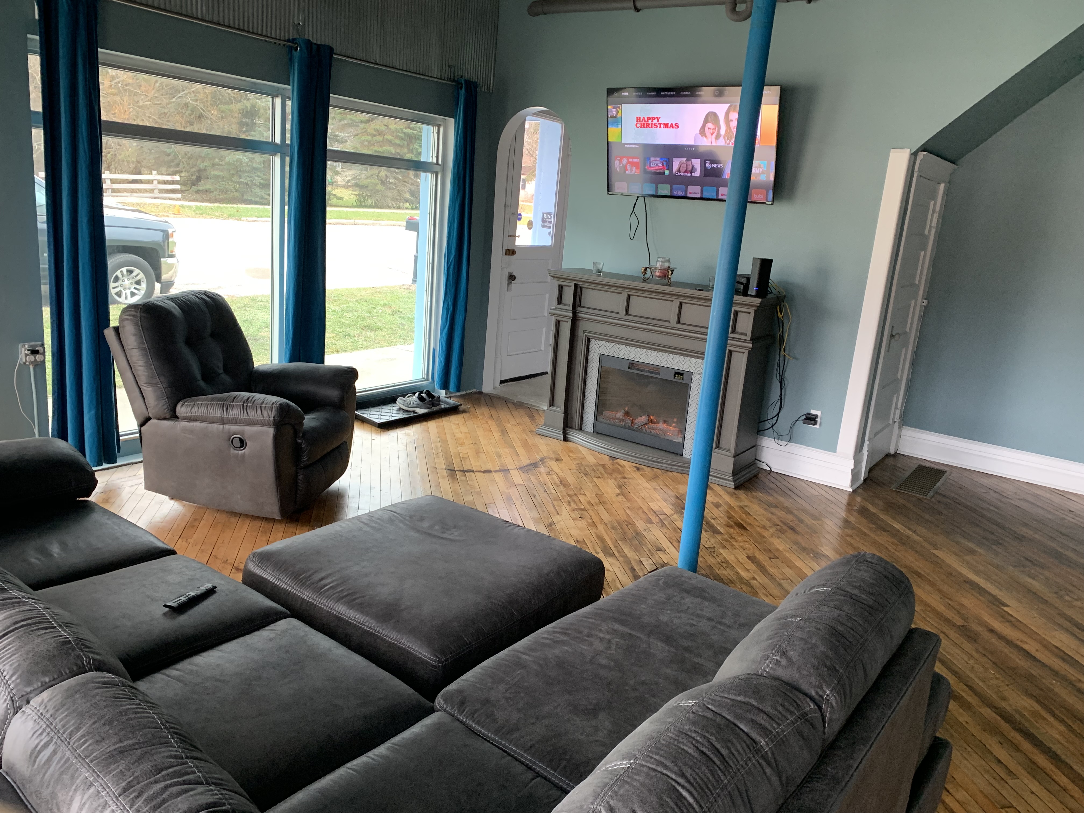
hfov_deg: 67.3
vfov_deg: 53.1
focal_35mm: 26
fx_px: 814
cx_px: 542
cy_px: 406
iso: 200
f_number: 1.8
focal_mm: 4.25
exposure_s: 1/60
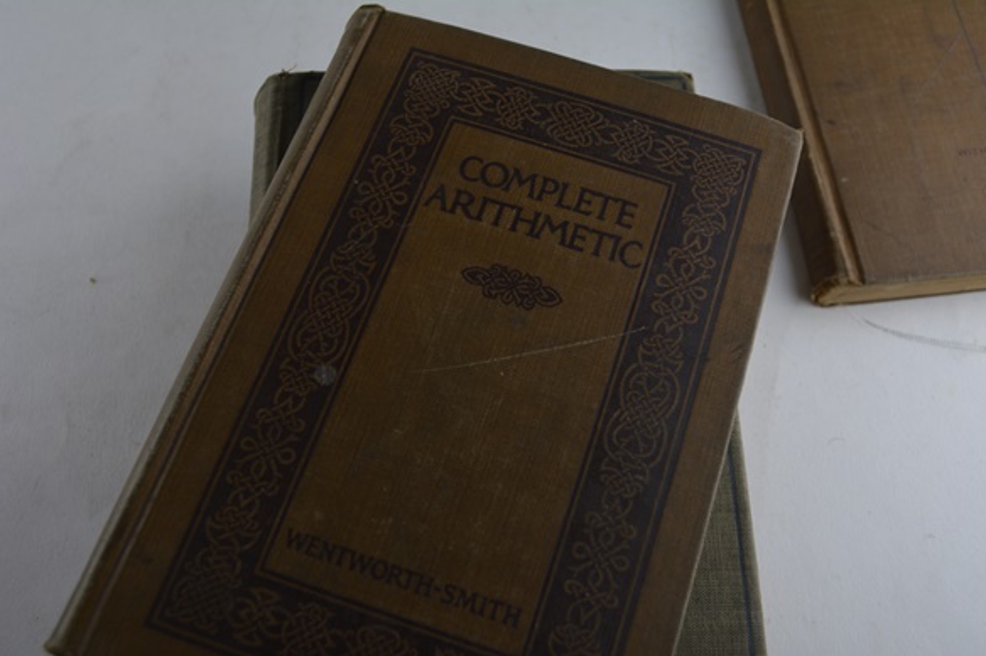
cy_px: 336
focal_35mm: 37
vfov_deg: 35.9
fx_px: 1013
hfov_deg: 51.9
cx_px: 505
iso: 200
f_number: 5.6
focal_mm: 24
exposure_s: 1/125
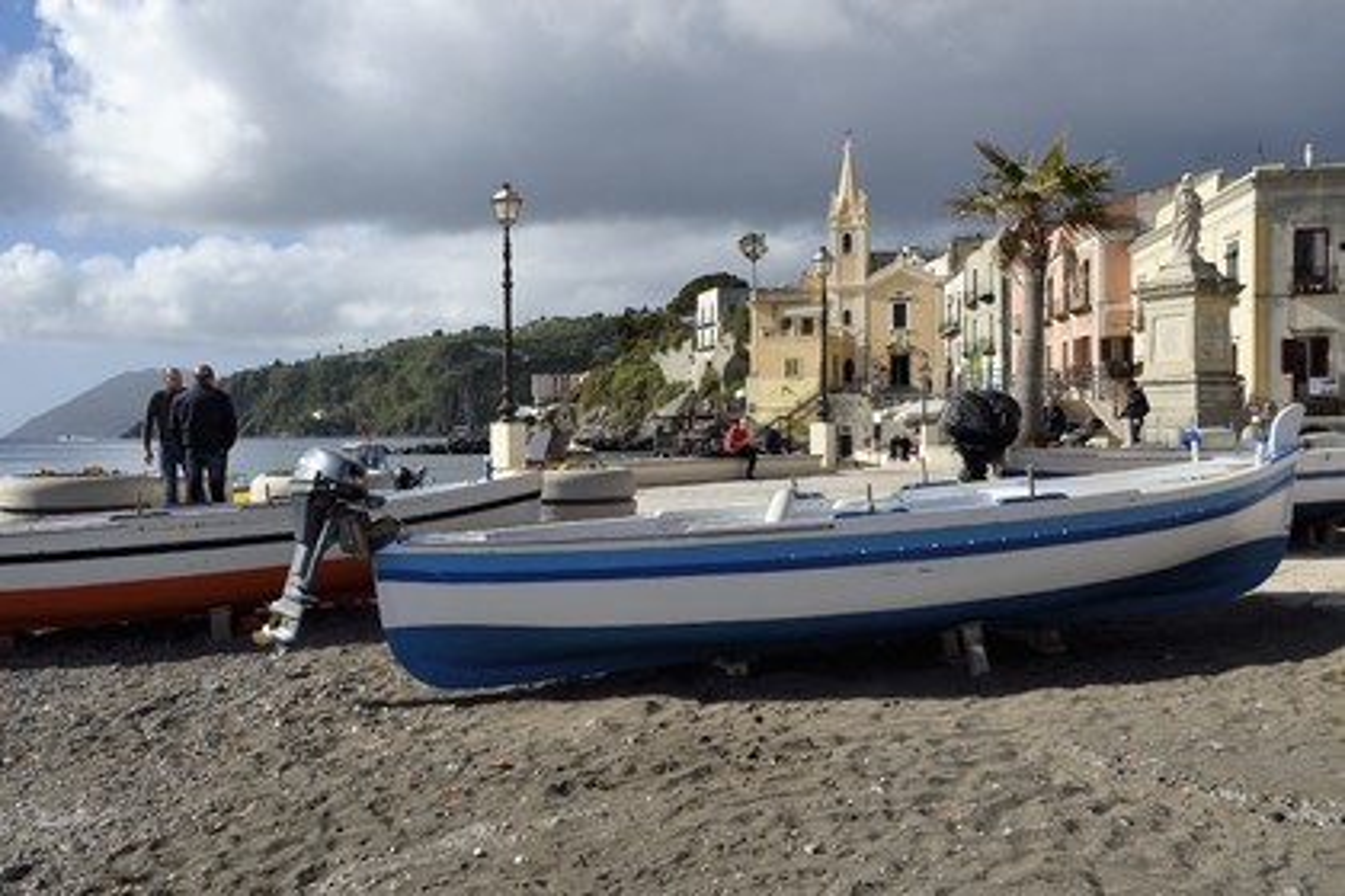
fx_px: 1195
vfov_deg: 41.1
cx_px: 672
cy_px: 448
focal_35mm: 32
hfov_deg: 58.7
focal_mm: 32
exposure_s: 1/320
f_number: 14
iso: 200
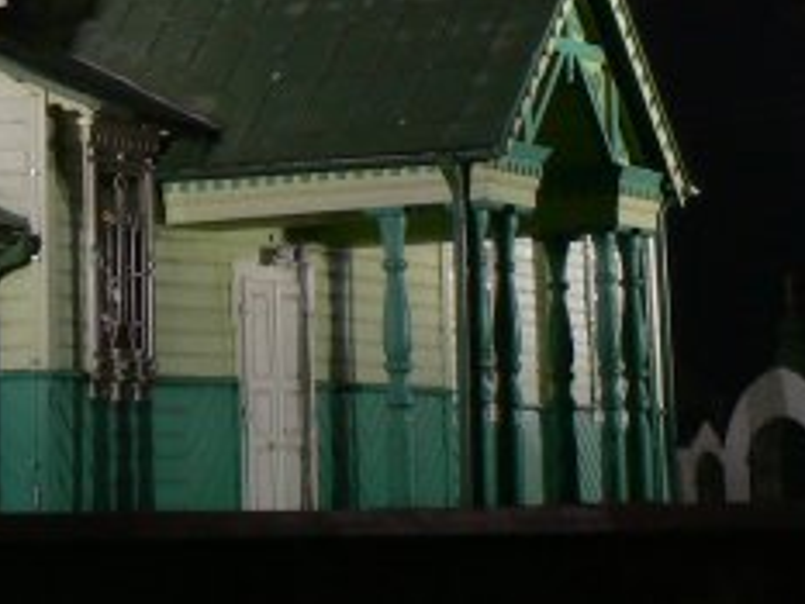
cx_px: -38
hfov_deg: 13.5
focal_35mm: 144
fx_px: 3350
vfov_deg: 10.0
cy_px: -304
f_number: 6.3
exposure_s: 4
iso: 80
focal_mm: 6.9
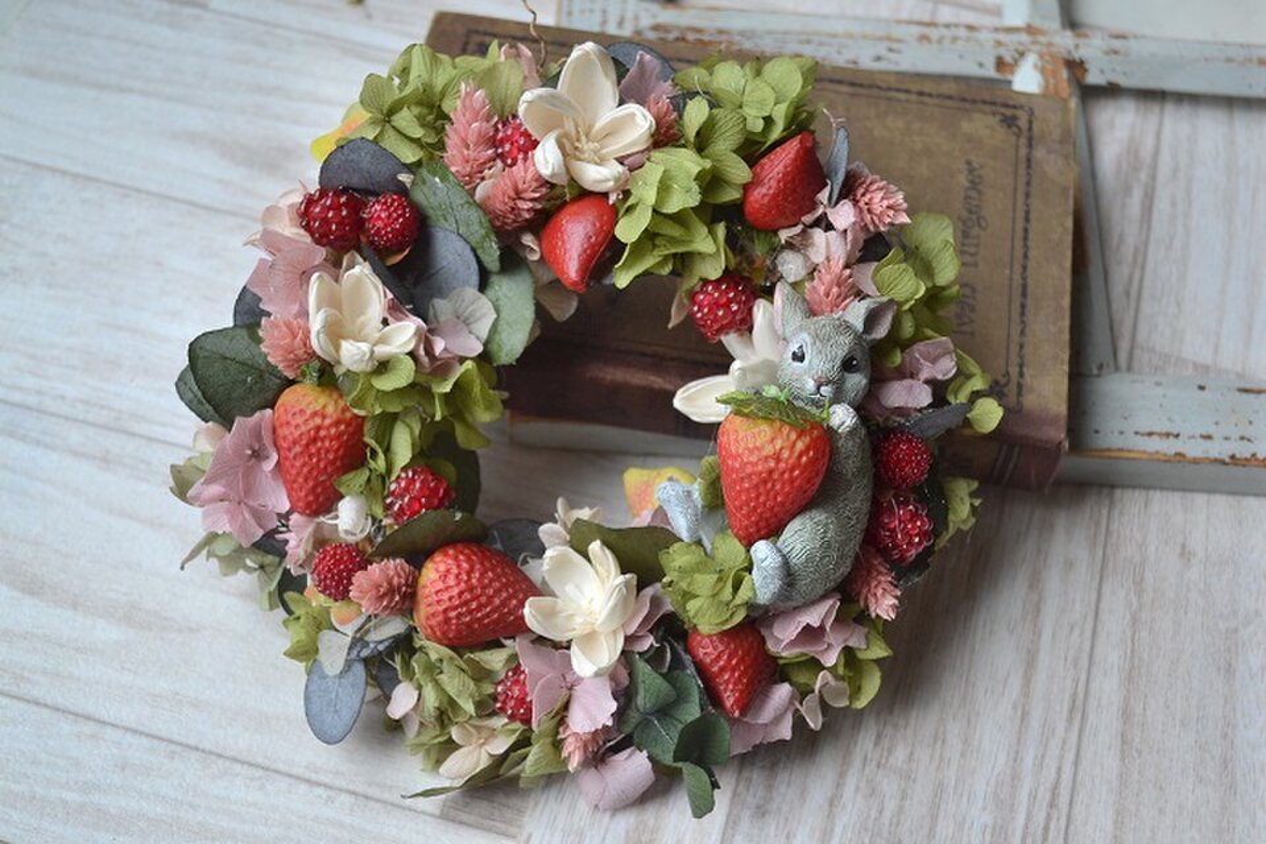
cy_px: 422
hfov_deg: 43.6
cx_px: 633
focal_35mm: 45
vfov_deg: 29.9
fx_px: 1582
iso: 400
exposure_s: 1/60
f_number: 4.5
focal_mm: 30
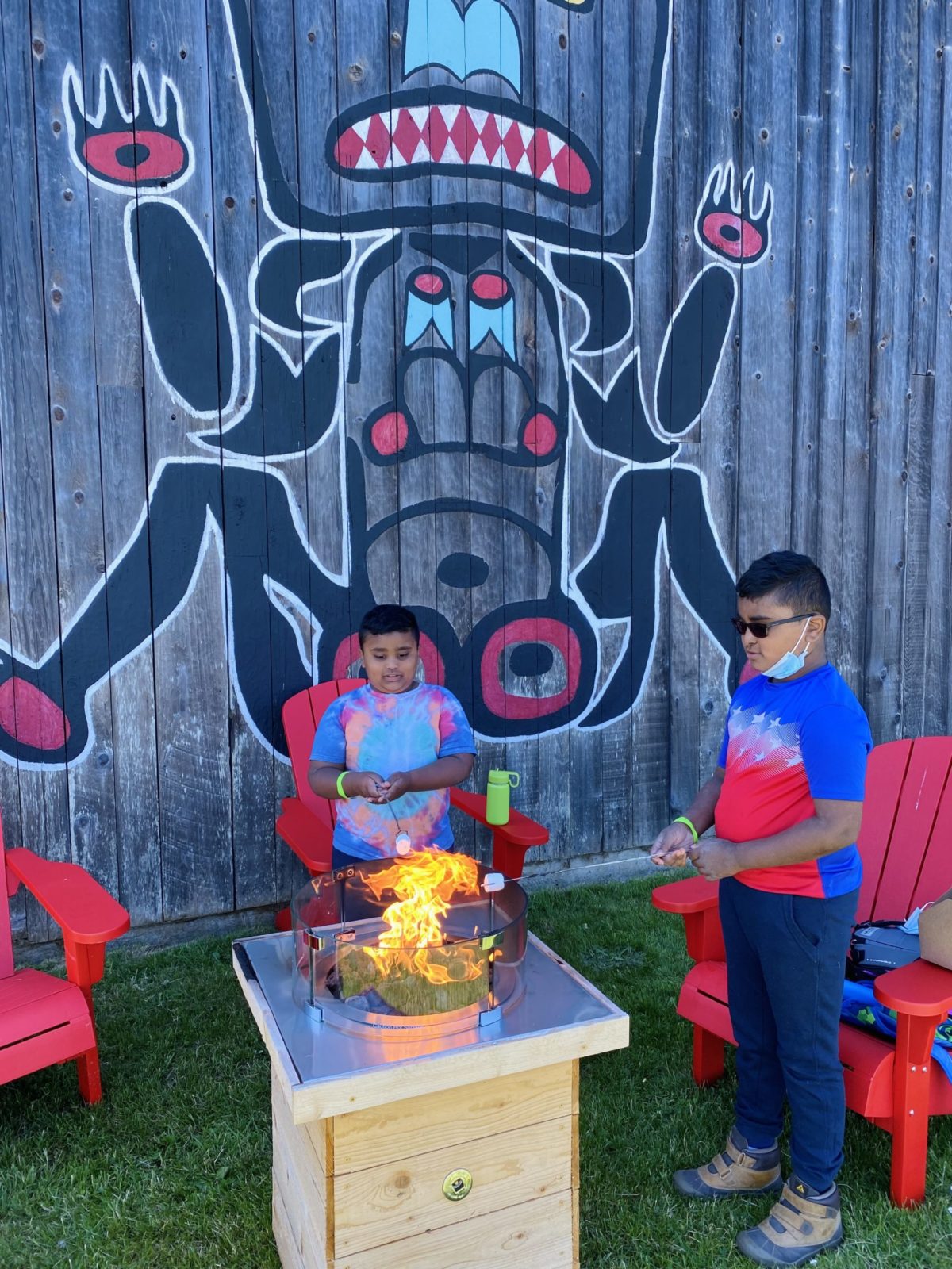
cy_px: 634
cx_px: 476
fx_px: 953
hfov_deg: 53.1
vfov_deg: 67.3
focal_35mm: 26
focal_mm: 4.25
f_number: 1.8
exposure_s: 1/219
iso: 32
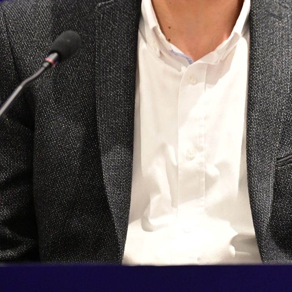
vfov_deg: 3.1
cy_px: 30
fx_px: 5459
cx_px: 240
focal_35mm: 572
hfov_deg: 3.1
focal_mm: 200
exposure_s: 1/160
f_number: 2.8
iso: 2500
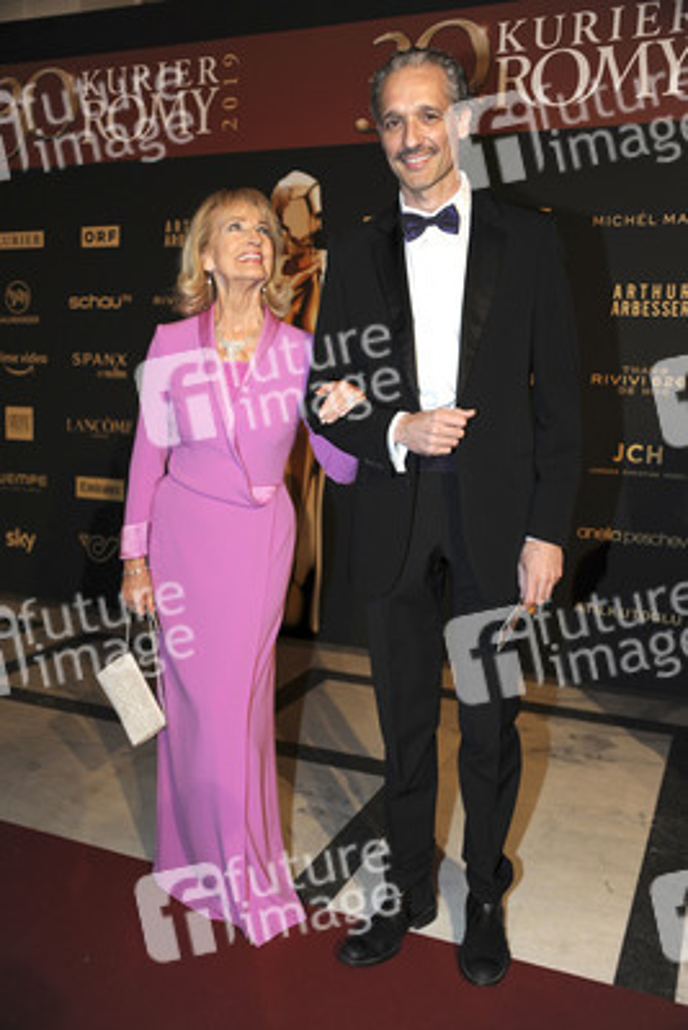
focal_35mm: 34
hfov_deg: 38.9
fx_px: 974
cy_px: 515
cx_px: 344
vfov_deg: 55.8
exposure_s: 1/250
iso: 800
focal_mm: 34
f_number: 3.8
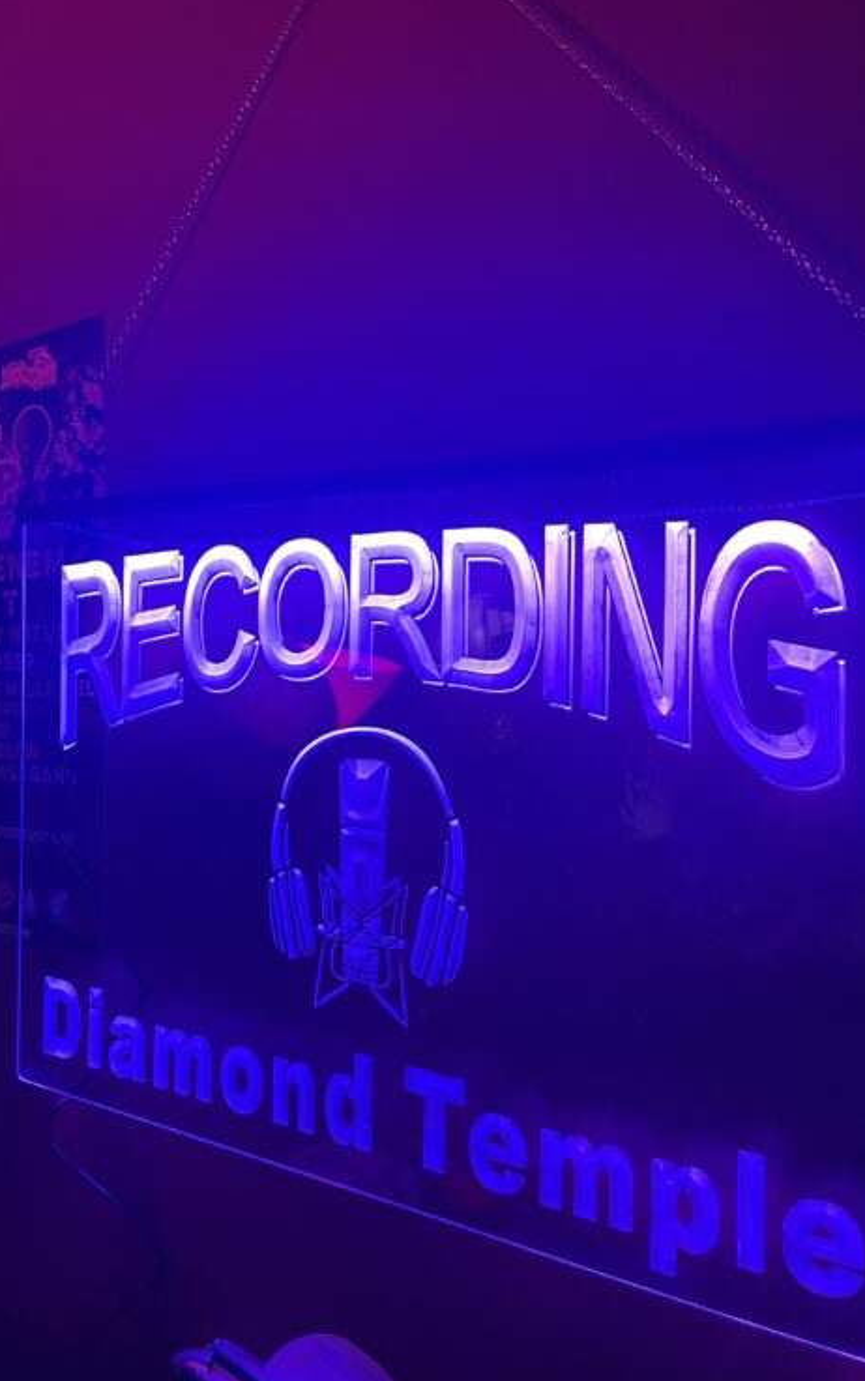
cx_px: 516
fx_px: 1055
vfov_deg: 66.4
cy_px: 692
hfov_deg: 44.4
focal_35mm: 28
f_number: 1.6
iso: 400
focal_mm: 4.2
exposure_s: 1/60
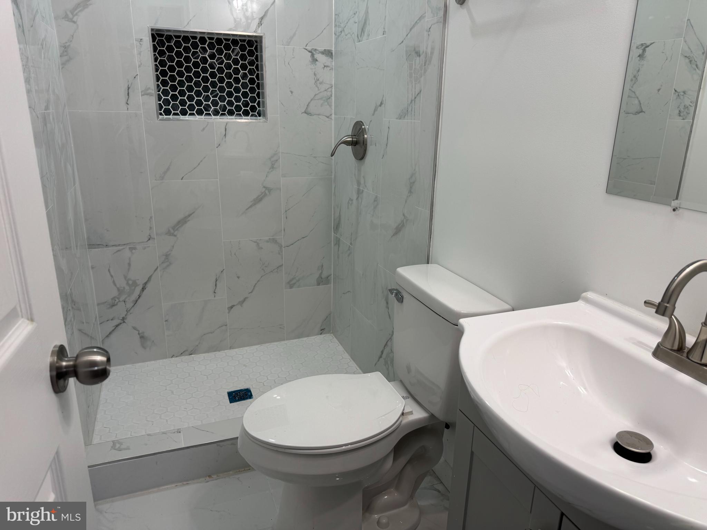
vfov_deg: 56.8
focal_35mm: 24
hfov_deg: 71.6
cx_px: 354
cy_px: 265
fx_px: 490
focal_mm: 6.76
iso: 64
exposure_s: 1/120
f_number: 1.78
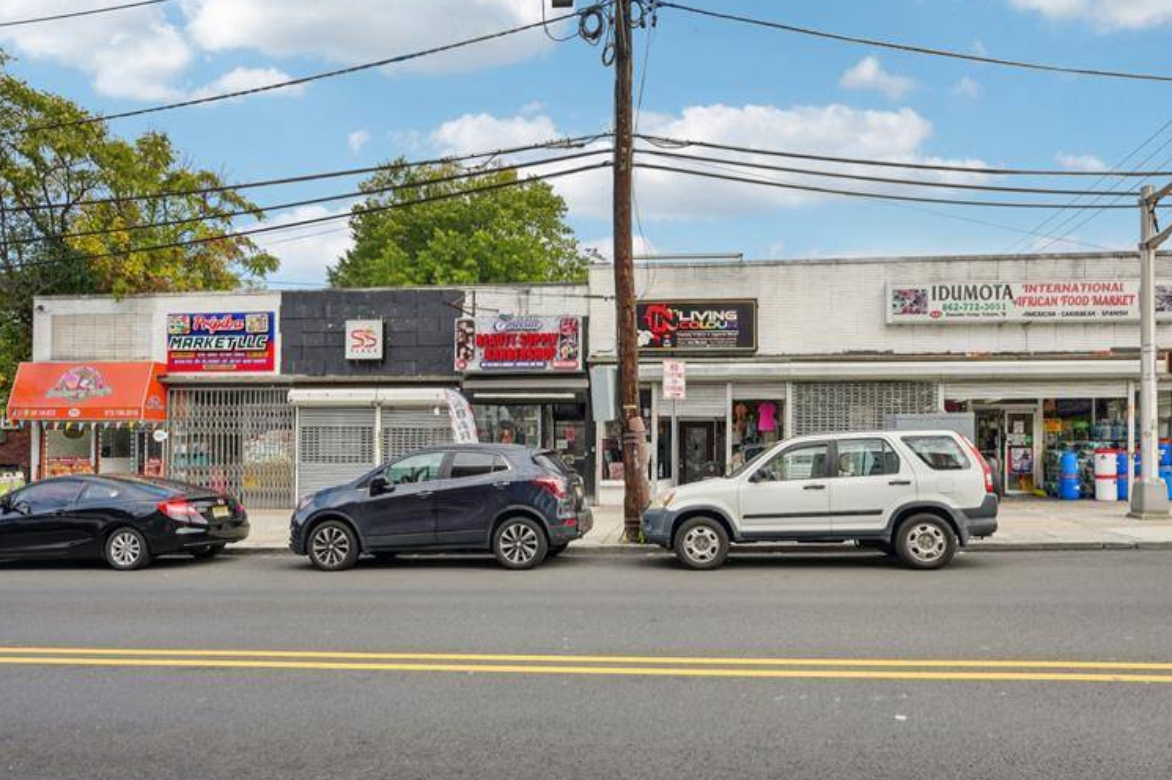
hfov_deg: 78.5
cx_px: 625
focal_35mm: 22
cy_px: 443
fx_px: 716
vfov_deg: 57.0
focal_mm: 16
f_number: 8
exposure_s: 1/125
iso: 100
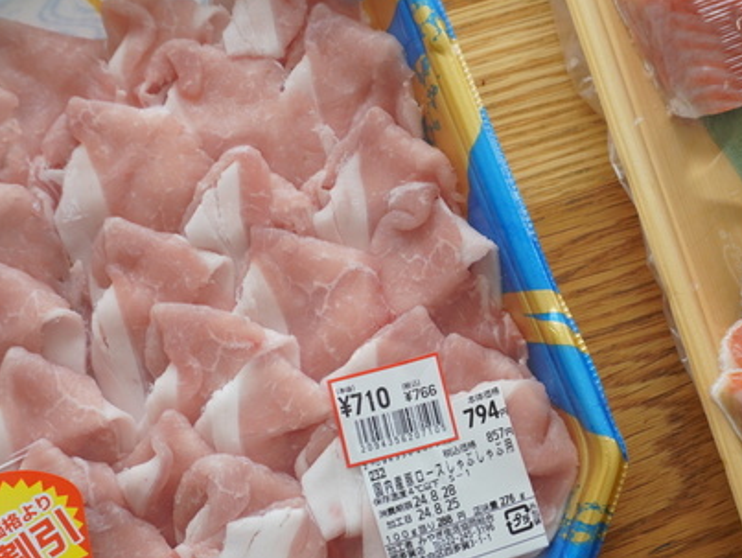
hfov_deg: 31.1
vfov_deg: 24.1
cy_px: 326
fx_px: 1305
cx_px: 567
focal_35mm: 61
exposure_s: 1/40
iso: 250
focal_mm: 25
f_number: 6.3
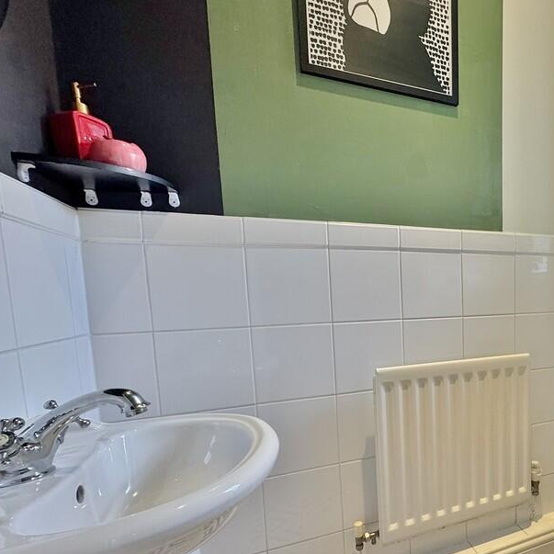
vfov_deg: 71.3
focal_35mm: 21
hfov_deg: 65.4
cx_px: 447
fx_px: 380
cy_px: 335
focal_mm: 2.22
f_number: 2.2
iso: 200
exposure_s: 1/100
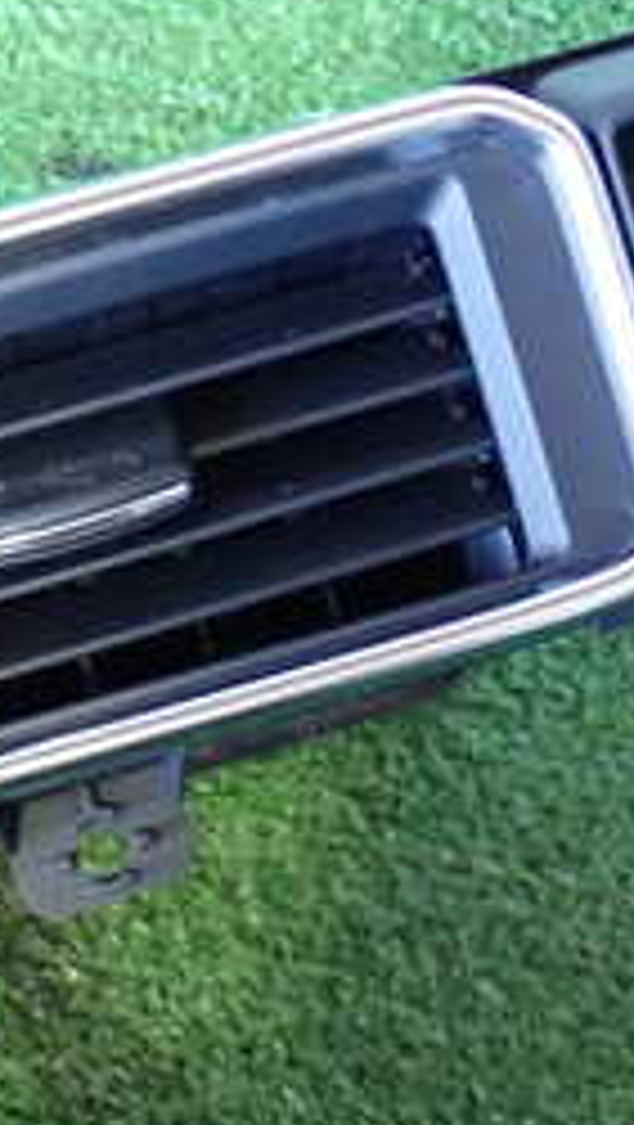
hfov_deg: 12.8
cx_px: 562
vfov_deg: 22.5
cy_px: 333
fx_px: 2804
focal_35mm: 94
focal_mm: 6.37
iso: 800
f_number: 2.5
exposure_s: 1/40
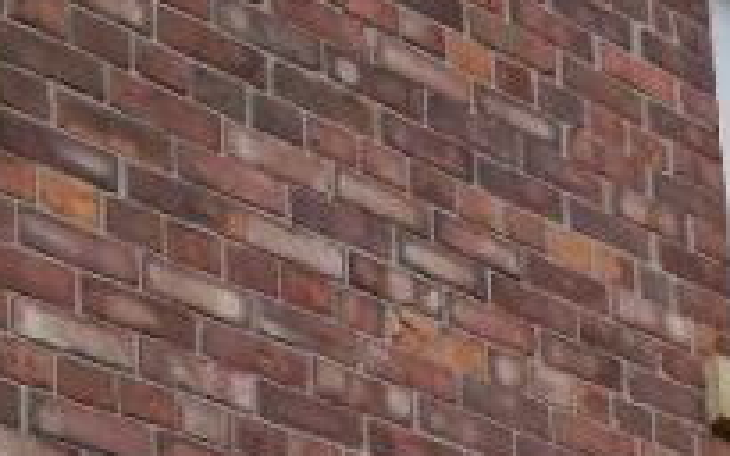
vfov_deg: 11.2
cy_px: 1356
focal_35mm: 74
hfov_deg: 27.7
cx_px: 264
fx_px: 1472
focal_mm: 7
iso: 160
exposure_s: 1/200
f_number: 6.3
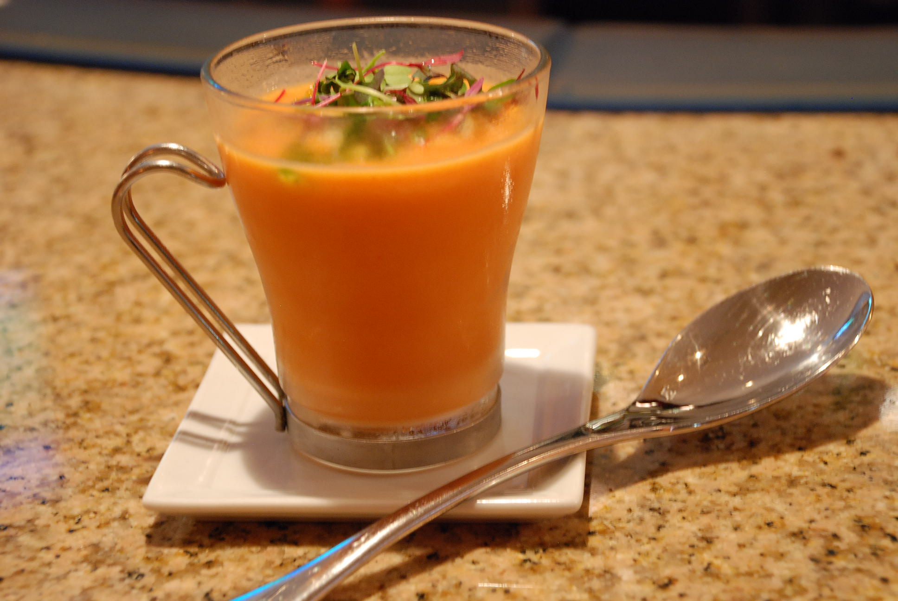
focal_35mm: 87
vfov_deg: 15.8
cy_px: 300
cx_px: 449
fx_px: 2173
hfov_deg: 23.4
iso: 640
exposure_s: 1/2.5
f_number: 5.3
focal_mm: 58
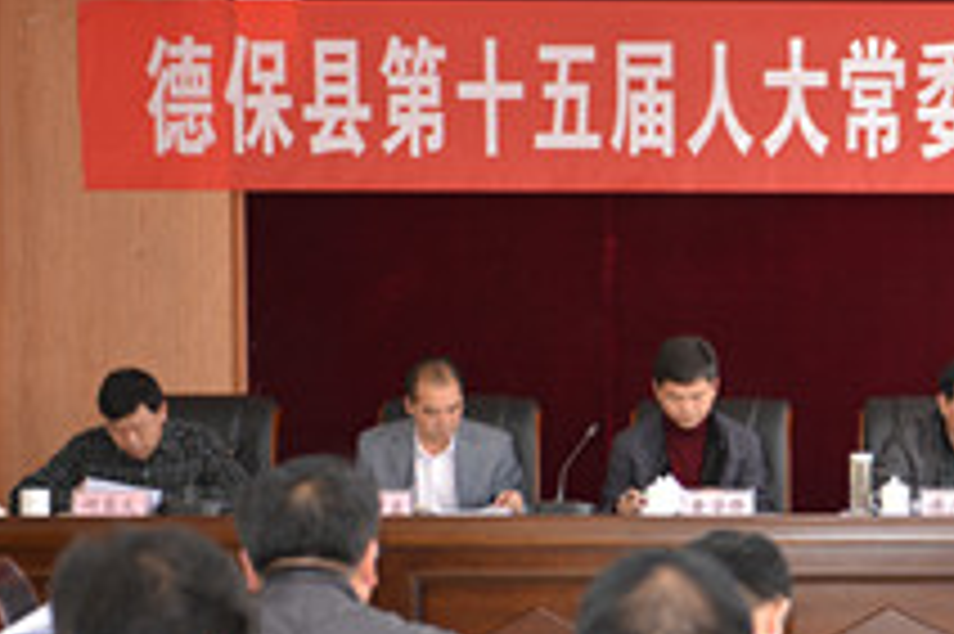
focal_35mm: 119
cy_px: 513
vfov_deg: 11.5
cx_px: 886
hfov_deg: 16.9
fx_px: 3151
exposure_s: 1/125
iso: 320
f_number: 2.8
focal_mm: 56
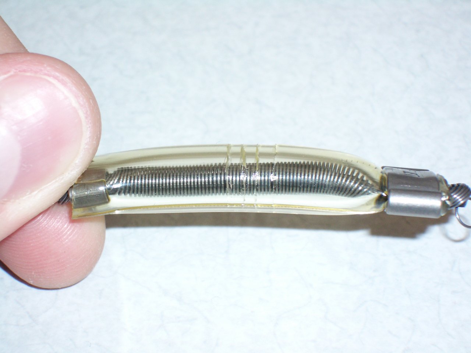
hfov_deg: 18.7
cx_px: 236
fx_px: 1429
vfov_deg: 14.1
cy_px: 176
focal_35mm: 105
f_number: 4.8
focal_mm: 17.4
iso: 200
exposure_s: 1/60
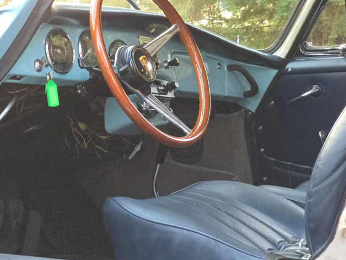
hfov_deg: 23.5
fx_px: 830
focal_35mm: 83
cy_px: 122
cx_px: 175
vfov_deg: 17.8
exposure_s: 1/120
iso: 400
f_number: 2.4
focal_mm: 7.9
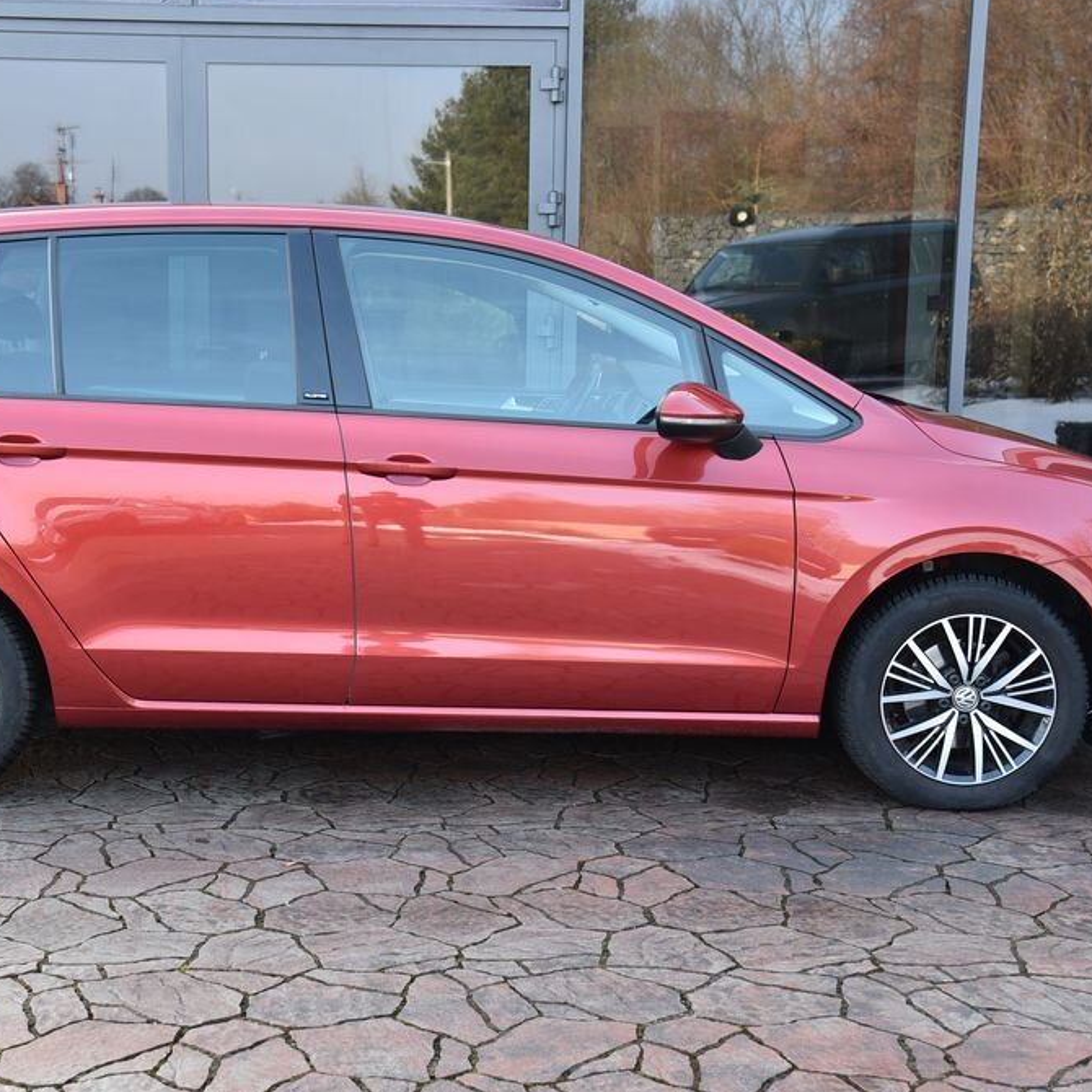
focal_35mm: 52
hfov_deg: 32.7
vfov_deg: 32.8
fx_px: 1856
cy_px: 539
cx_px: 421
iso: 500
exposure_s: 1/125
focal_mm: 40
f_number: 5.6
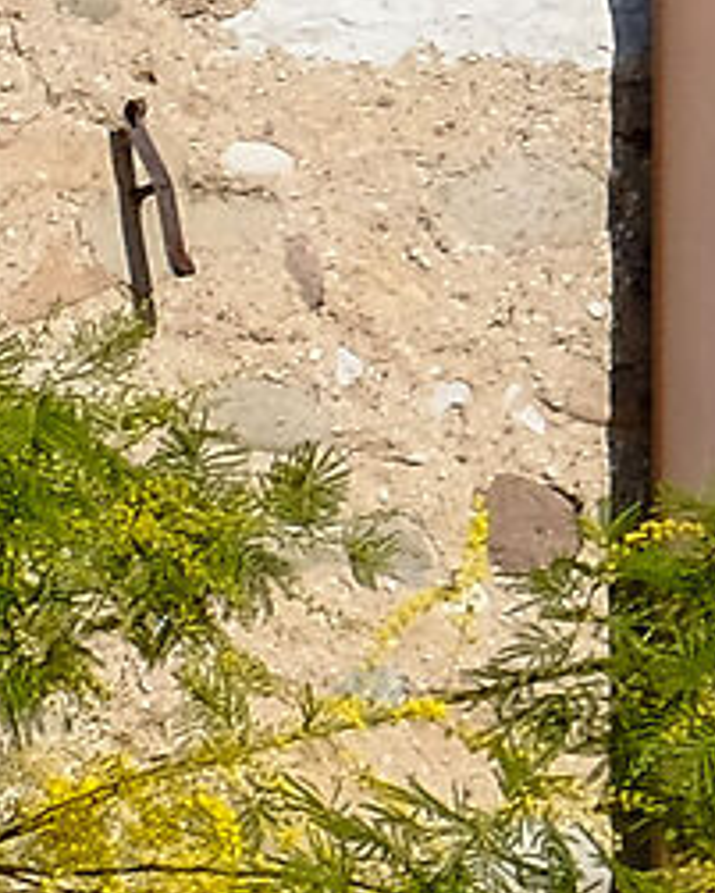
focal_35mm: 476
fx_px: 12583
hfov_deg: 3.0
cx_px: -3283
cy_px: 1583
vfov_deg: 4.0
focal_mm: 35
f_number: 11
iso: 400
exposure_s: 1/400
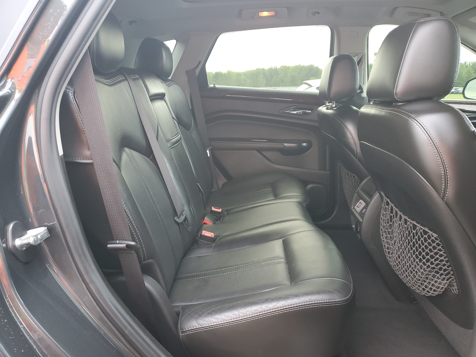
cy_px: 178
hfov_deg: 67.3
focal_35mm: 26
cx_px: 238
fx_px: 358
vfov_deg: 53.1
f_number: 1.5
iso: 77
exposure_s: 1/60.2
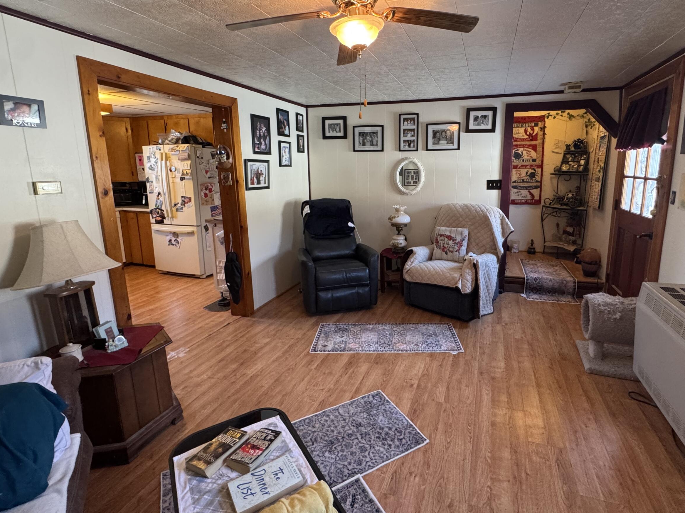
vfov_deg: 71.4
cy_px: 230
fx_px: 356
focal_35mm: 18
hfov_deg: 87.5
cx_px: 378
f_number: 2.2
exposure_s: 1/60
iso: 400
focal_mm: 2.22
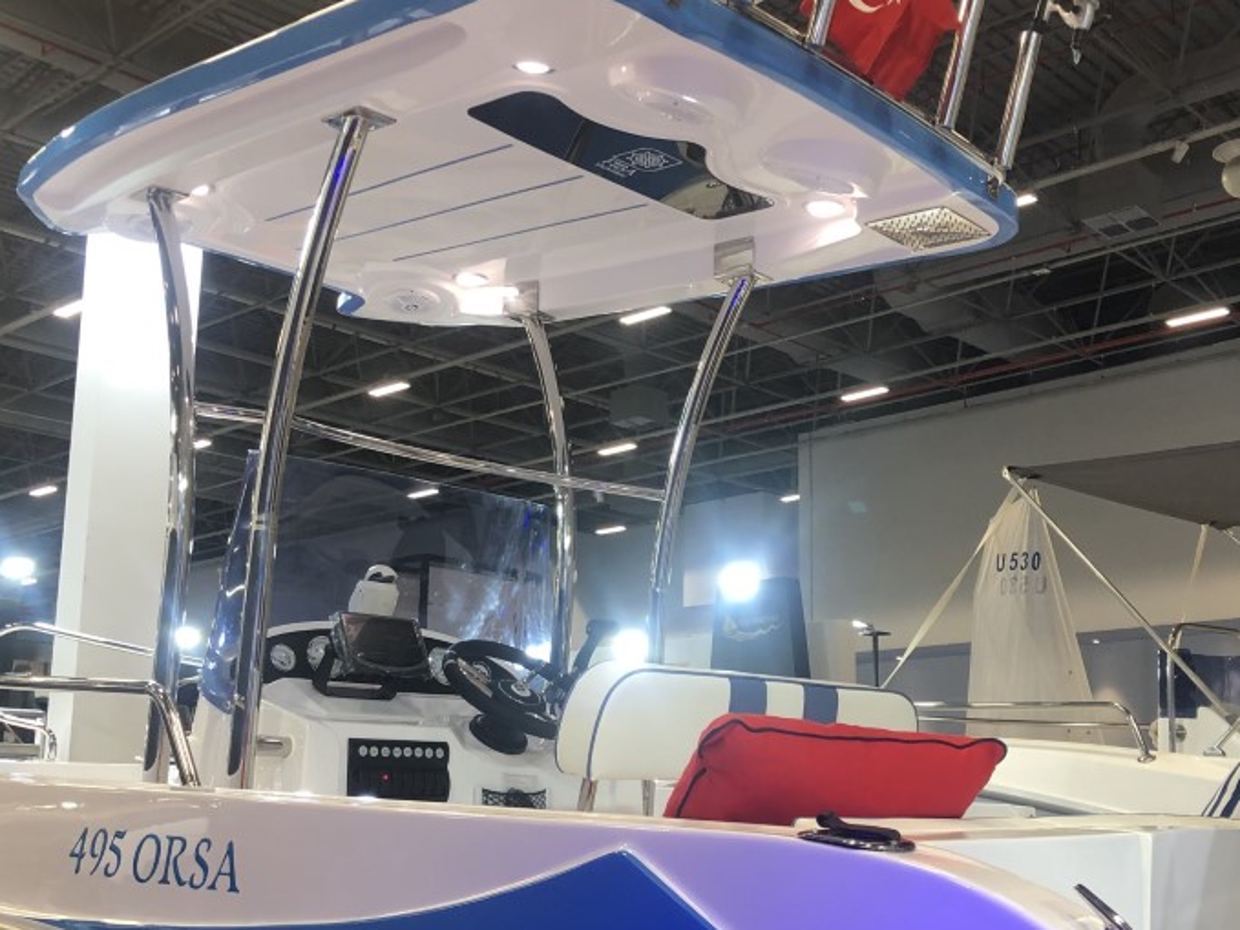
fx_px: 1576
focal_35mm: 44
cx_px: 739
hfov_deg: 42.8
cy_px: 583
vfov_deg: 32.7
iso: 40
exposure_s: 1/33
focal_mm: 3.99
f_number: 1.8
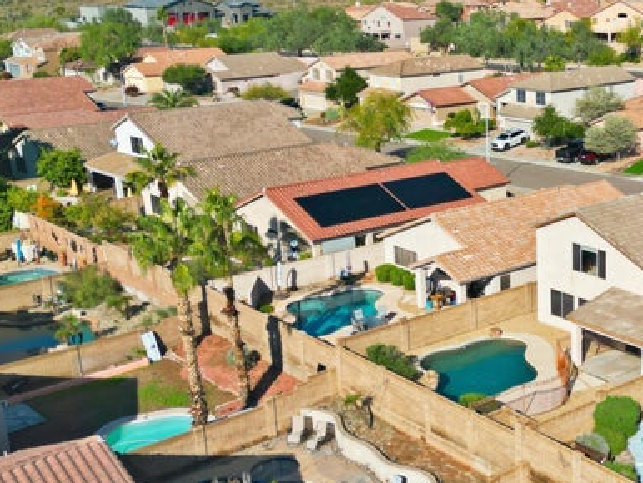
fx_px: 985
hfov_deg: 34.1
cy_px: 266
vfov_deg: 27.5
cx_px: 581
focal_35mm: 53
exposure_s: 1/4000
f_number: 1.7
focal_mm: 6.7
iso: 120
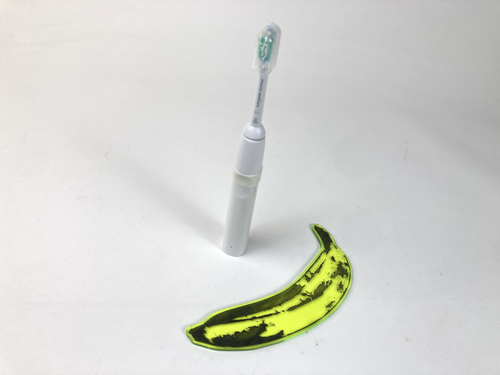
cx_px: 250
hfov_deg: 63.4
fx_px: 404
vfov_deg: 49.7
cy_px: 188
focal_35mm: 28
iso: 20
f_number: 1.8
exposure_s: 1/167
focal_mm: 4
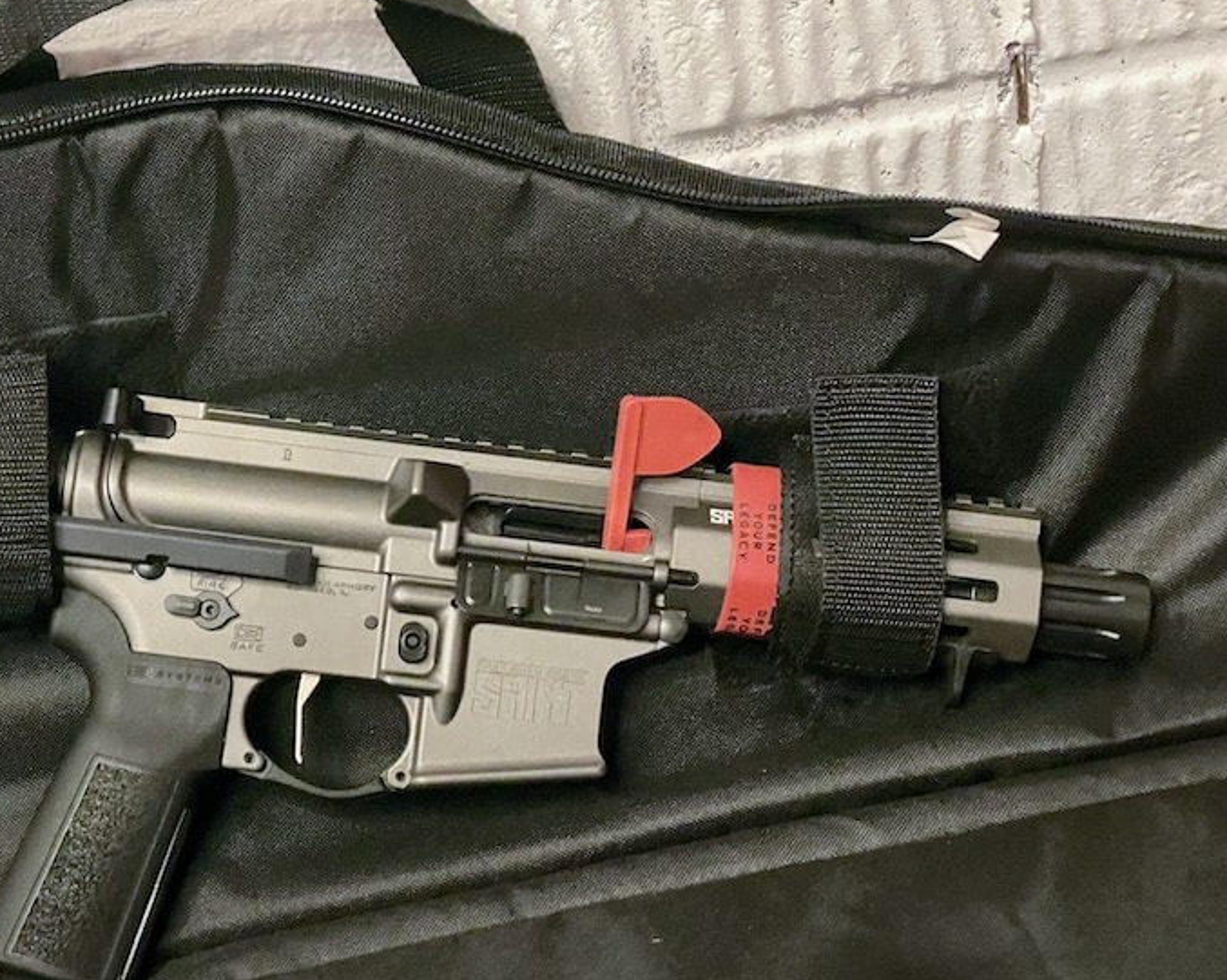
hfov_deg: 26.2
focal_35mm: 72
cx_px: 359
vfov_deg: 21.2
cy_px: 596
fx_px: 2614
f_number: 2
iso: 1600
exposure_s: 1/15
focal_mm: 6
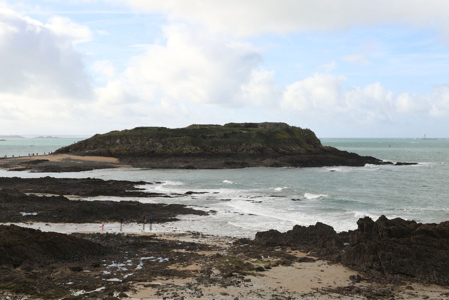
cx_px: 224
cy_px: 150
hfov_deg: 39.6
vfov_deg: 27.0
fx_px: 624
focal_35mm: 50
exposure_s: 1/320
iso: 64
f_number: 7.1
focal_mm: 50
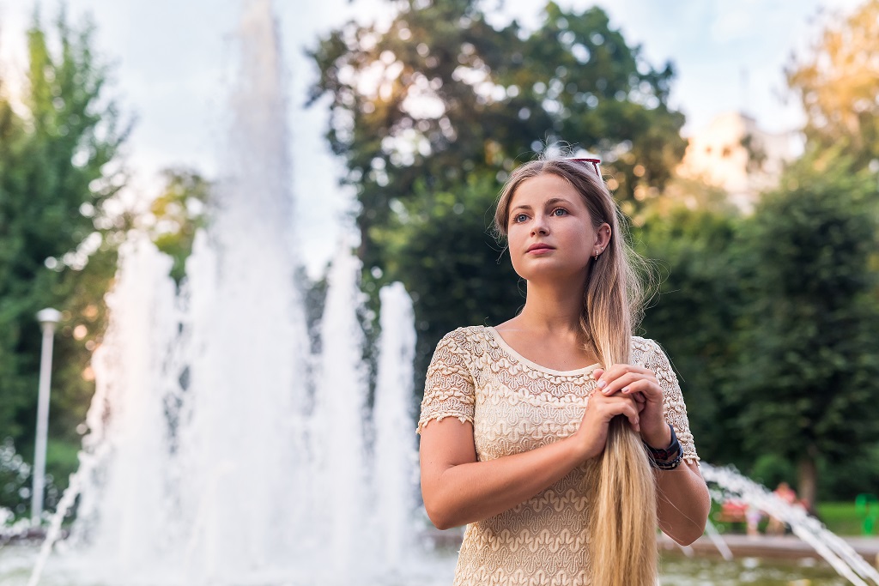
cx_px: 440
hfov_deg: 39.6
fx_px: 1221
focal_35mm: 50
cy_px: 293
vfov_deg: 27.0
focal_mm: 50
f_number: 2.5
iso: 500
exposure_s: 1/640
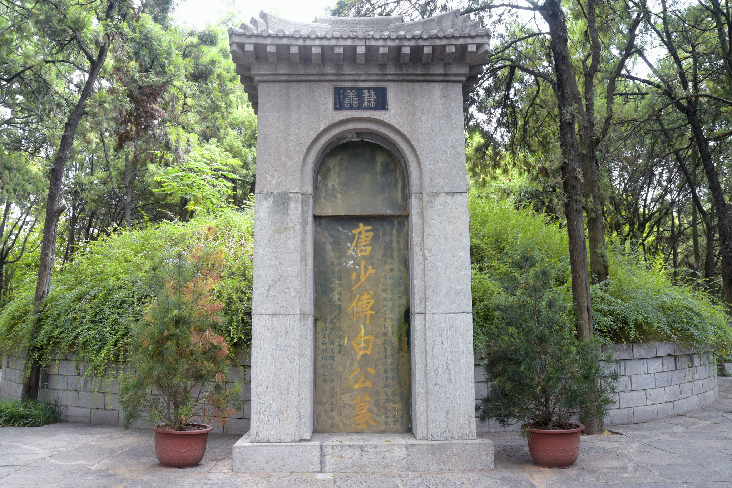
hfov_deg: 70.4
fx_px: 518
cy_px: 244
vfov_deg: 50.4
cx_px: 366
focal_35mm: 26
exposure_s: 1/25
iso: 160
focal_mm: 17
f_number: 8
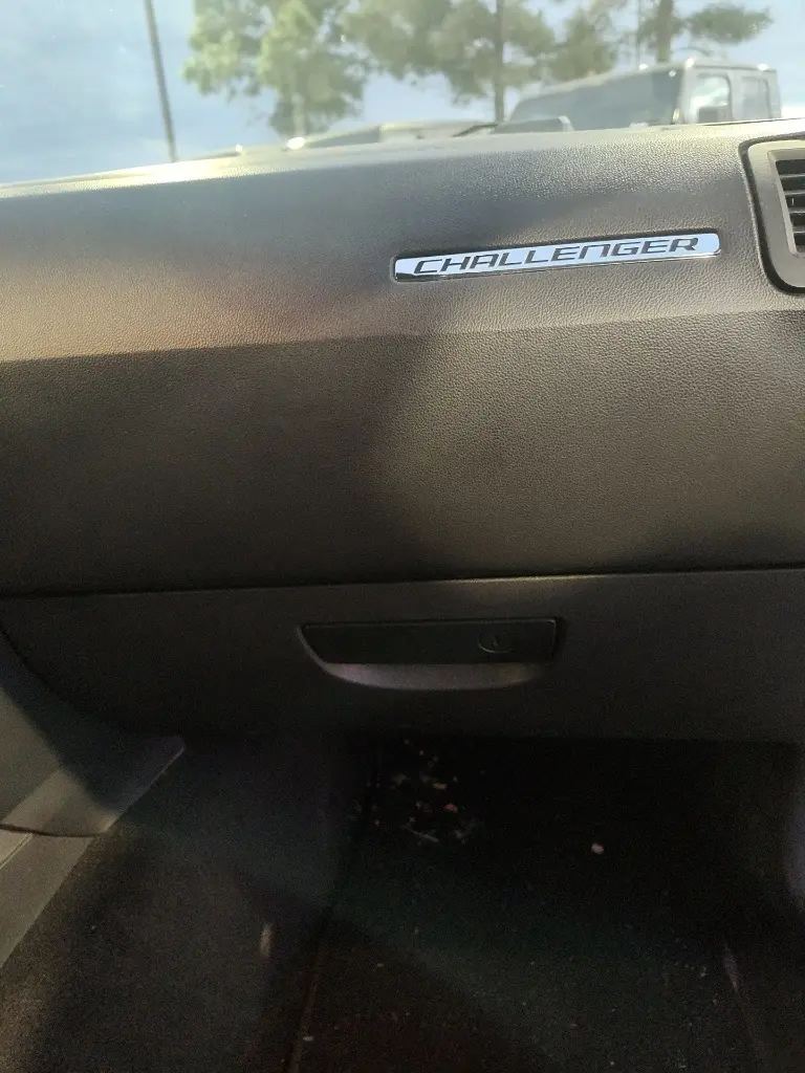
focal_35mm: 23
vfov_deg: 73.9
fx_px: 713
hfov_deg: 58.9
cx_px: 402
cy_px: 536
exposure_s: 1/40
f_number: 1.8
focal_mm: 5.56
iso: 931
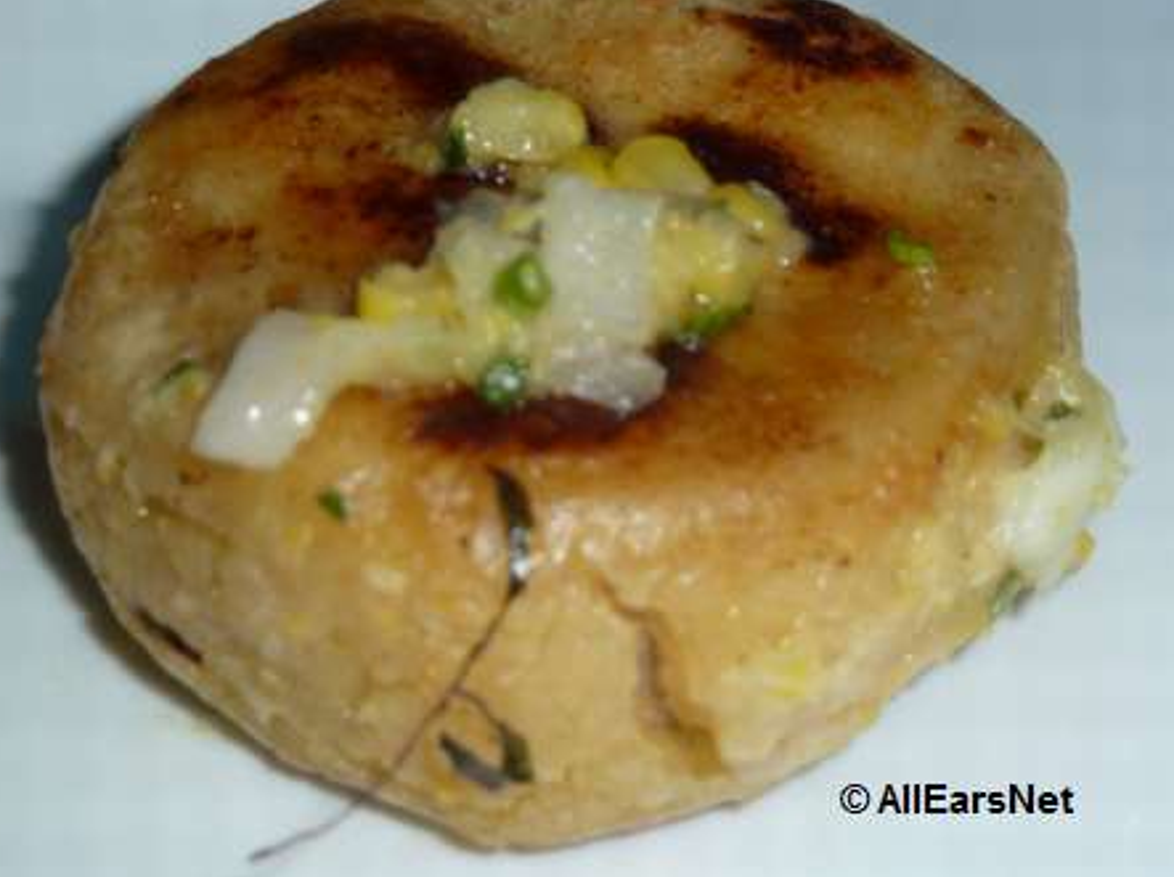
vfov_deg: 16.4
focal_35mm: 90
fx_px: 3048
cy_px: 409
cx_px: 551
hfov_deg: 21.8
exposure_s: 1/15
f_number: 4.2
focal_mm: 13.7
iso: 100
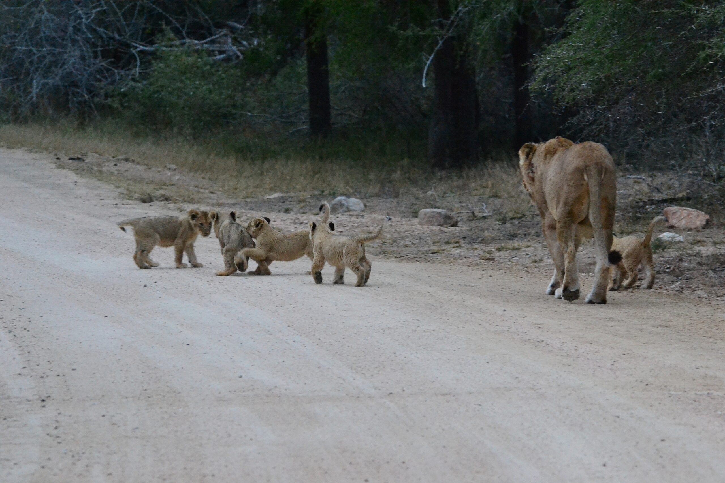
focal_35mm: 225
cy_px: 242
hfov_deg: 9.1
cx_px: 362
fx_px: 4531
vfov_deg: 6.1
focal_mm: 150
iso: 3200
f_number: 8
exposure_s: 1/100
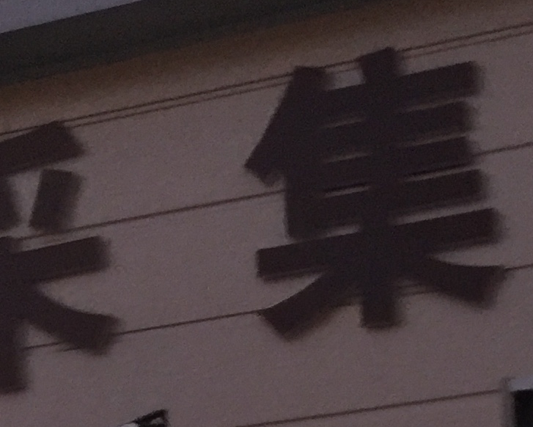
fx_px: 2004
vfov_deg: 11.0
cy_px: 883
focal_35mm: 127
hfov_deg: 15.1
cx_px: 328
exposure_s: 1/10
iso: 125
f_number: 2.2
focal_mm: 4.15
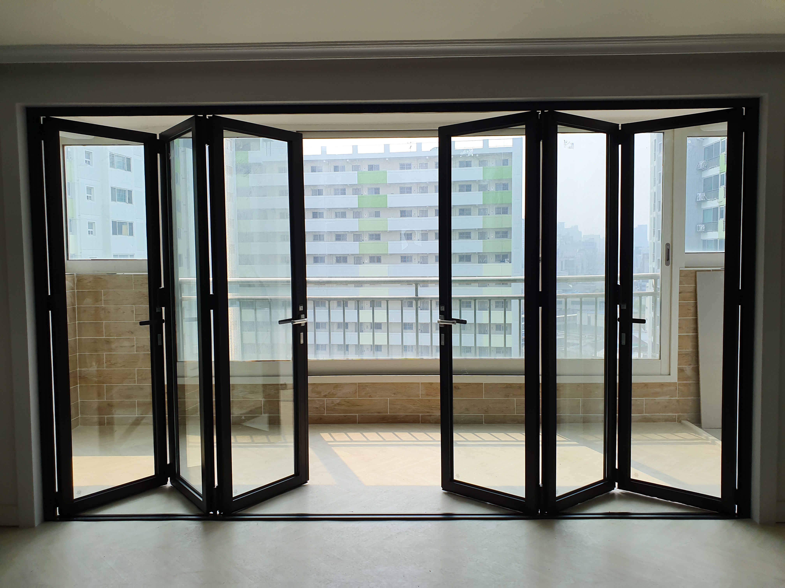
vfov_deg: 53.1
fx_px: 590
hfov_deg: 67.3
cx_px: 392
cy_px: 294
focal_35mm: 26
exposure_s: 1/588
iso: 50
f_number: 2.4
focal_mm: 4.32
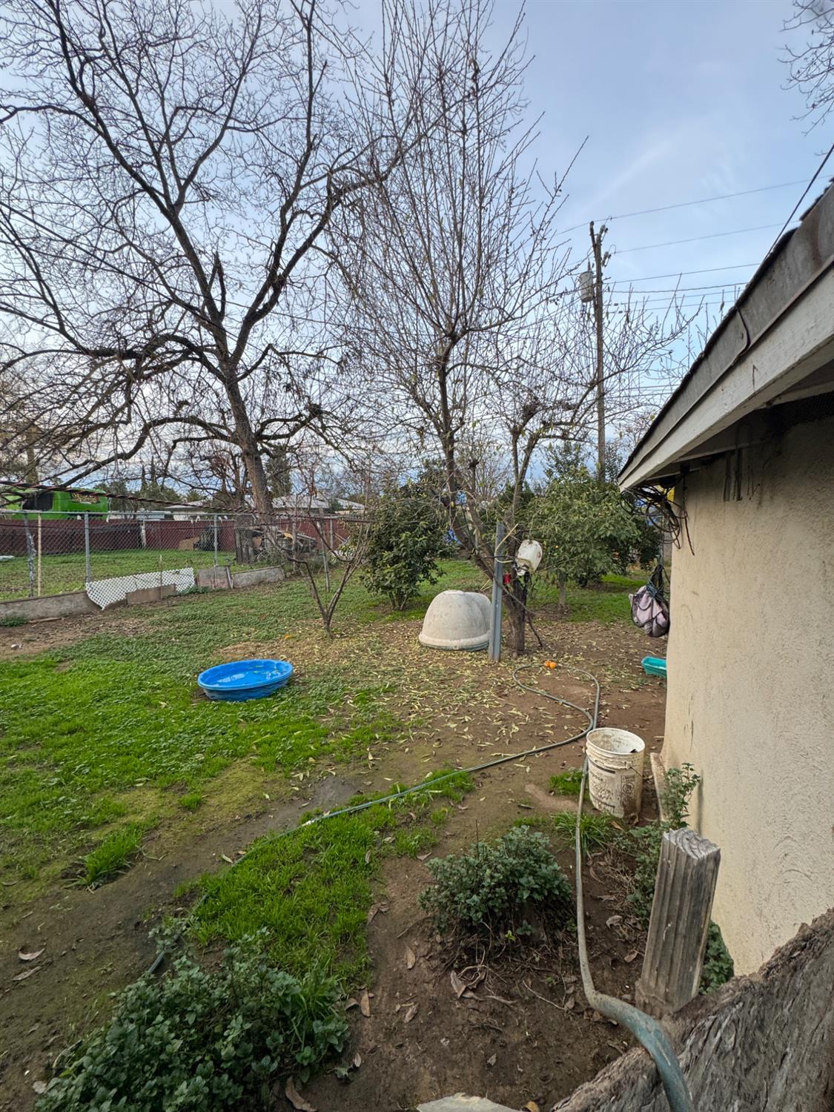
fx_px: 450
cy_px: 556
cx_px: 417
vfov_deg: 102.1
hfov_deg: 85.7
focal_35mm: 14
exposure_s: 1/99
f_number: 2.2
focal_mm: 2.22
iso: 80
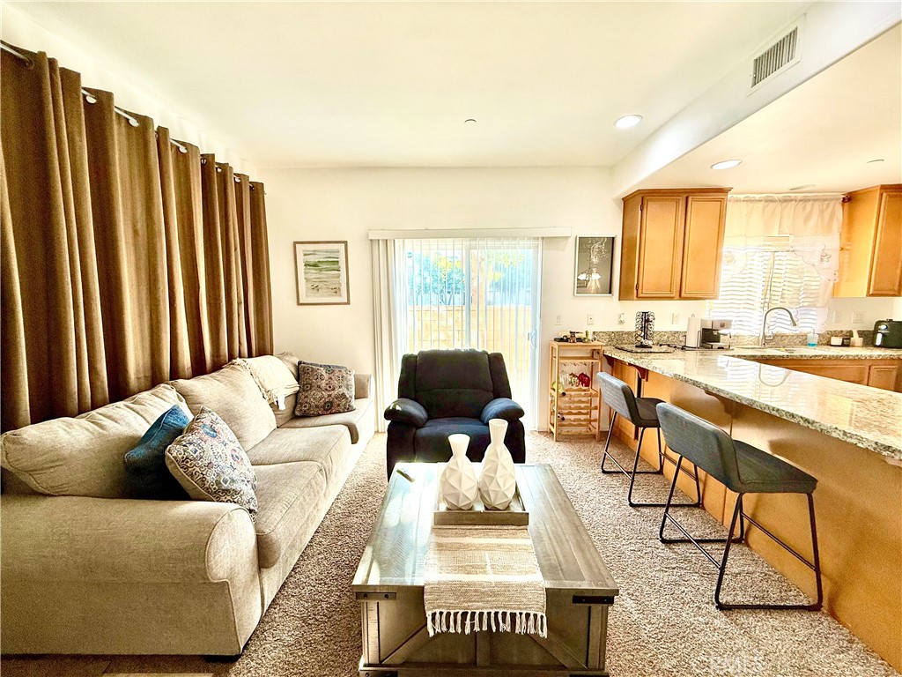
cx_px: 451
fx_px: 365
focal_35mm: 14
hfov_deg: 102.1
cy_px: 338
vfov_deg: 85.7
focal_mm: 2.22
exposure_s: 1/120
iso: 100
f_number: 2.2
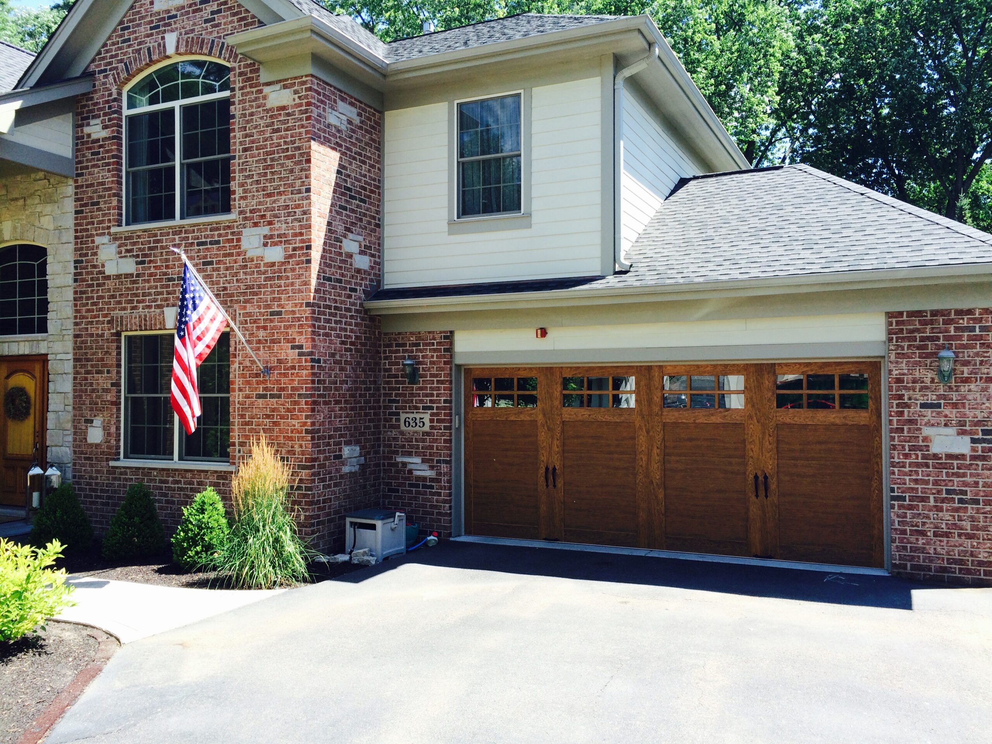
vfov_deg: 48.2
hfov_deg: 61.7
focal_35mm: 29
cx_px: 496
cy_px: 372
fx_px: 831
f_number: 2.2
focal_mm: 4.15
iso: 32
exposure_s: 1/507
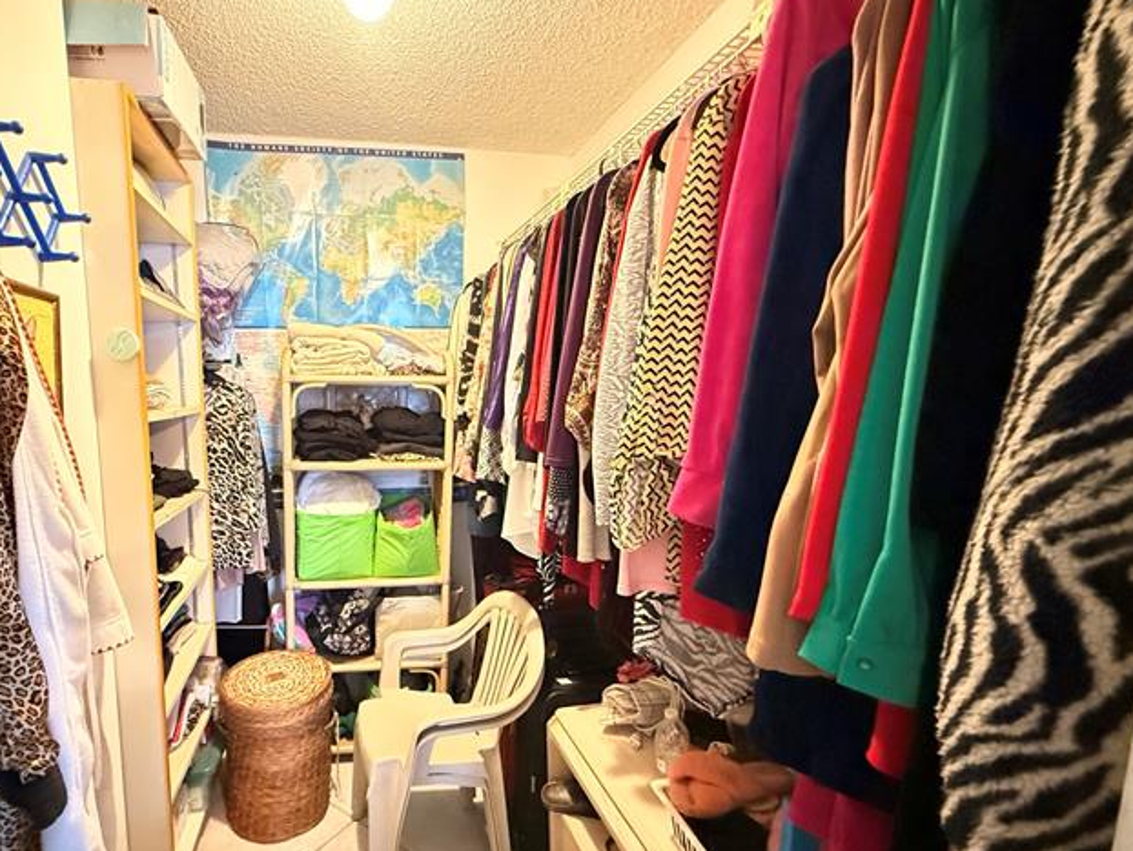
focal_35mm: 18
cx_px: 426
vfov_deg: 71.4
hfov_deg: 86.0
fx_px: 589
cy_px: 474
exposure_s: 1/30
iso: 2500
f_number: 2.2
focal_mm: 2.22
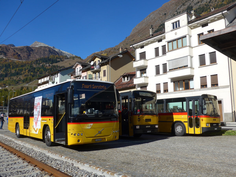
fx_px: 211
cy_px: 88
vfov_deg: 45.4
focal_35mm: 31
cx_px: 118
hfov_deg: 58.4
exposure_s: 1/2000
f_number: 2.8
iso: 80
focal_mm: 6.5
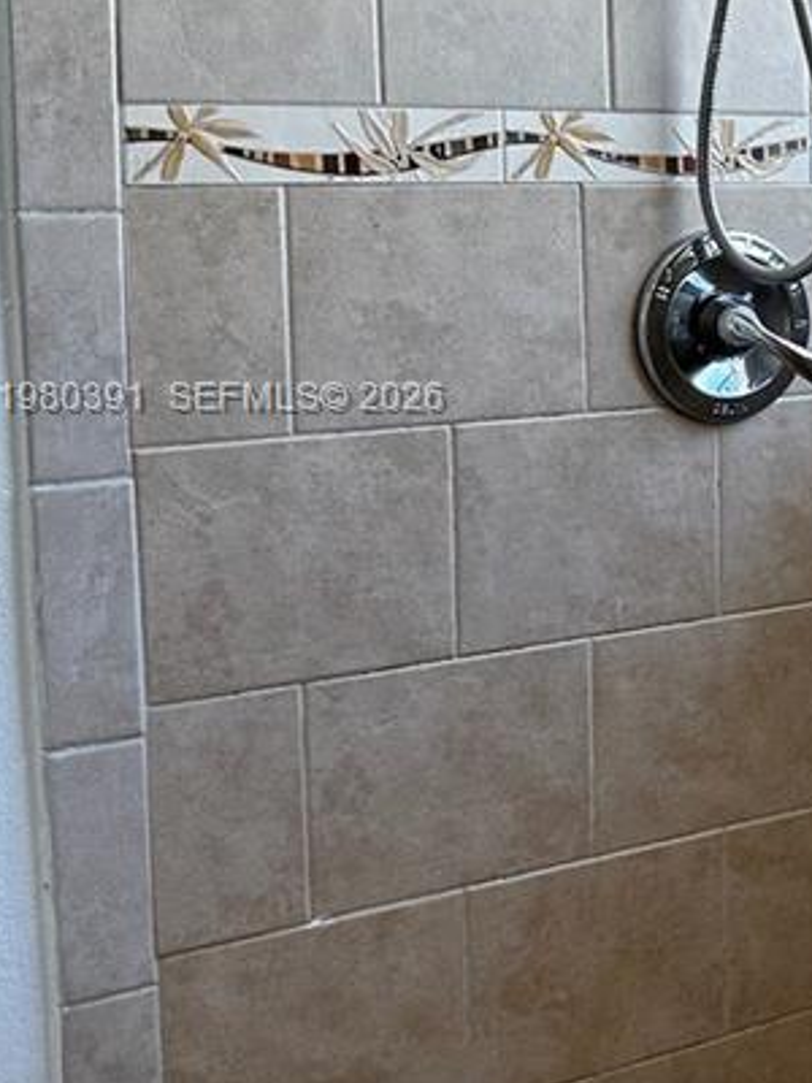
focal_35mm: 72
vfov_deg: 26.9
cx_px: 1161
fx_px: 2252
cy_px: 401
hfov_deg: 18.5
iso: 80
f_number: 1.78
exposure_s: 1/161
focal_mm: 6.86
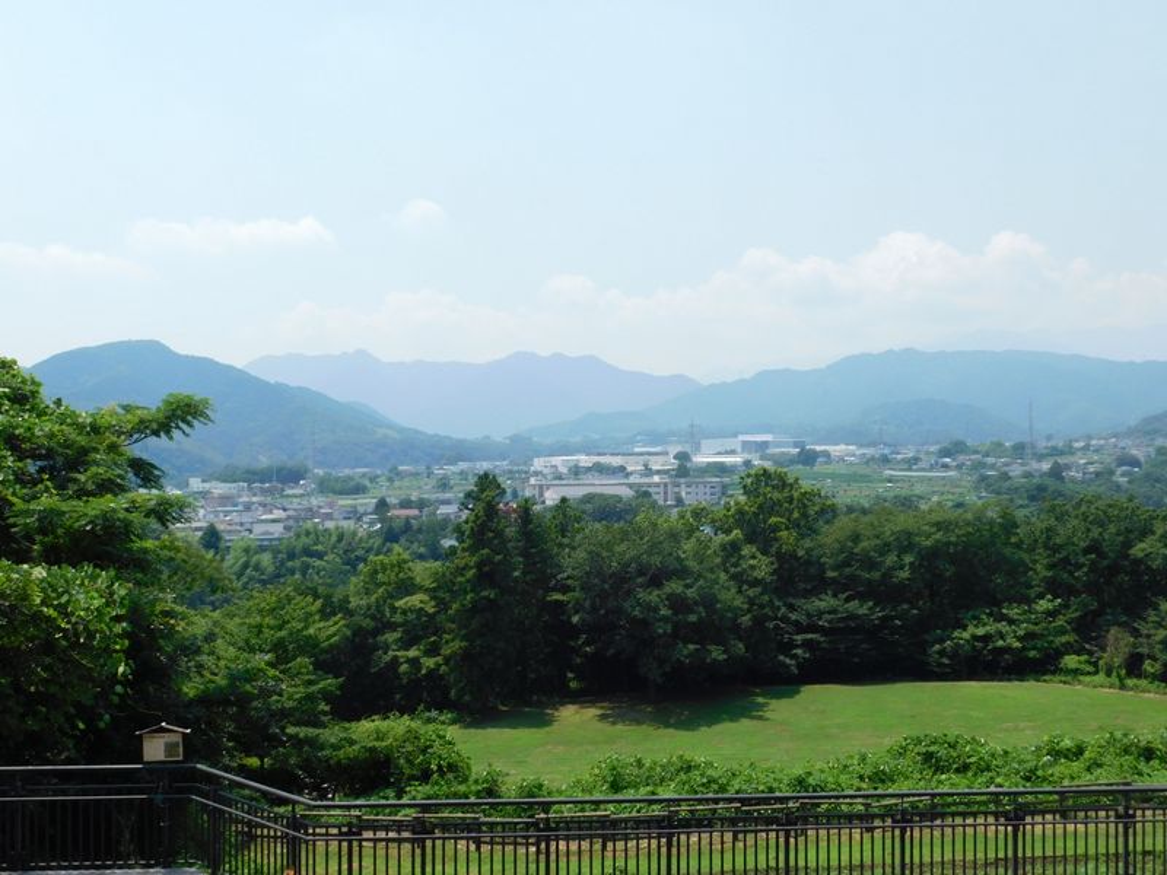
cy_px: 438
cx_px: 584
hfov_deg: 51.4
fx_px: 1214
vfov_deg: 39.7
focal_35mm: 36
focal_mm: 6.3
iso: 125
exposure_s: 1/1250
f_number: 3.5
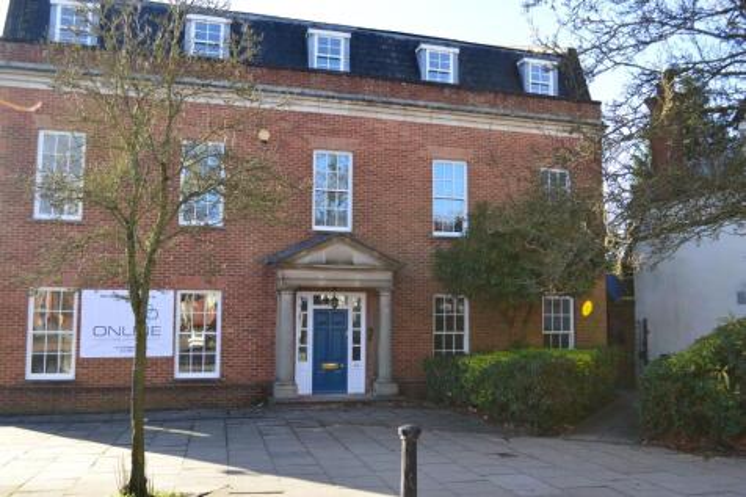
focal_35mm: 33
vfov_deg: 39.9
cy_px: 248
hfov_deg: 57.2
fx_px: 684
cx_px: 373
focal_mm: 22
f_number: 5.6
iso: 100
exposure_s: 1/60
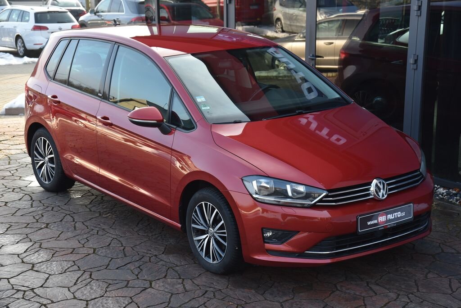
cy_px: 154
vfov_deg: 20.9
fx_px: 833
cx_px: 230
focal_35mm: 65
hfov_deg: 30.9
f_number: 6.3
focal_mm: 65
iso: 500
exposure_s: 1/160
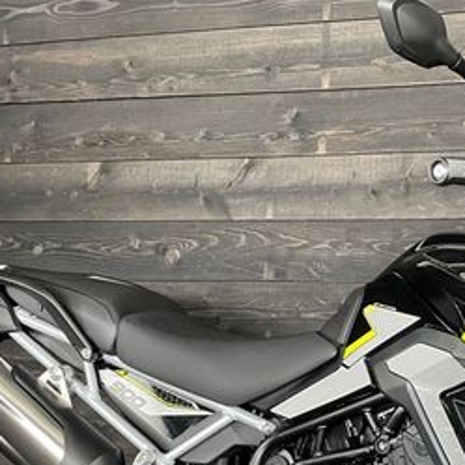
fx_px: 897
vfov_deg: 27.8
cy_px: 431
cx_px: 463
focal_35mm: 59
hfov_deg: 27.4
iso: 250
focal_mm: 4.2
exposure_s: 1/50
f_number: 1.6
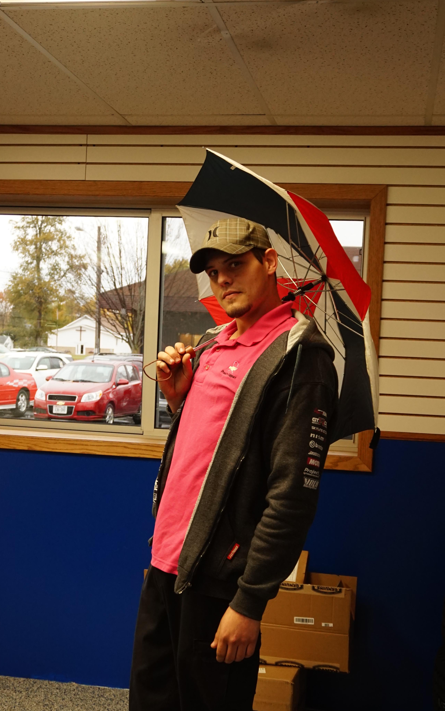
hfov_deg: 29.9
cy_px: 369
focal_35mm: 43
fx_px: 834
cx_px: 218
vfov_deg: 46.2
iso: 800
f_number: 4.5
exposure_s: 1/60
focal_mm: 24
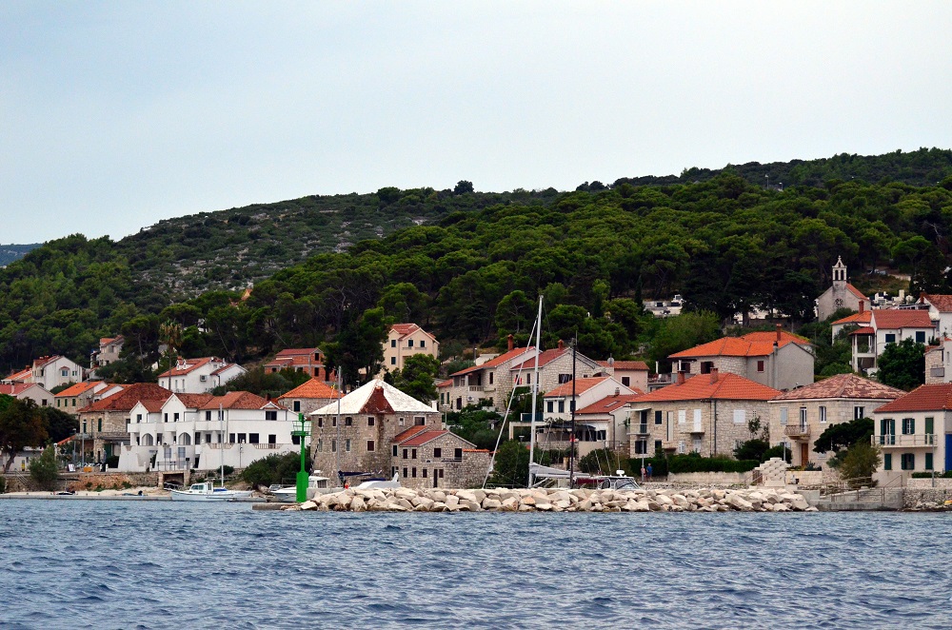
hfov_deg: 19.5
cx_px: 476
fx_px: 2770
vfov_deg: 13.0
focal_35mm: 105
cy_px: 315
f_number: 4.5
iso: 2000
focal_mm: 70
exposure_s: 1/5000
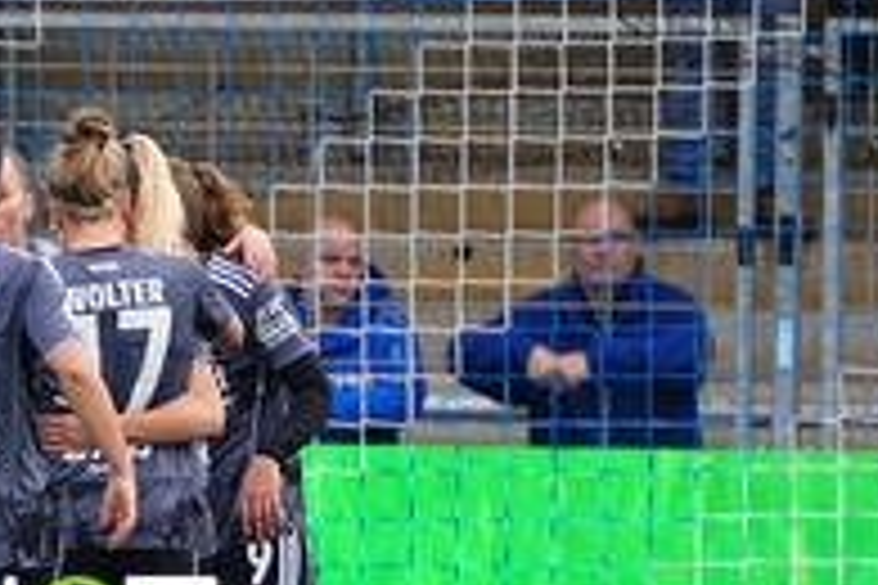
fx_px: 44945
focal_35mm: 1843
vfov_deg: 0.7
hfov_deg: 1.1
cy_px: 626
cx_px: -225
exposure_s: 1/1600
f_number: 5.6
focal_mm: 400
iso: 2000
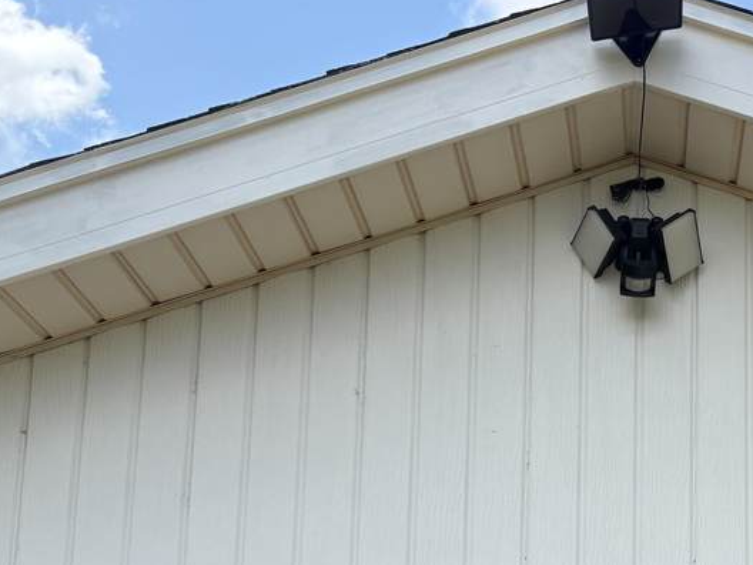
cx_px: 606
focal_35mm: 63
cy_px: 619
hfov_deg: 30.0
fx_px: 1370
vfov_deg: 22.0
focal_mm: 5.96
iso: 64
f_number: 1.6
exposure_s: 1/2747
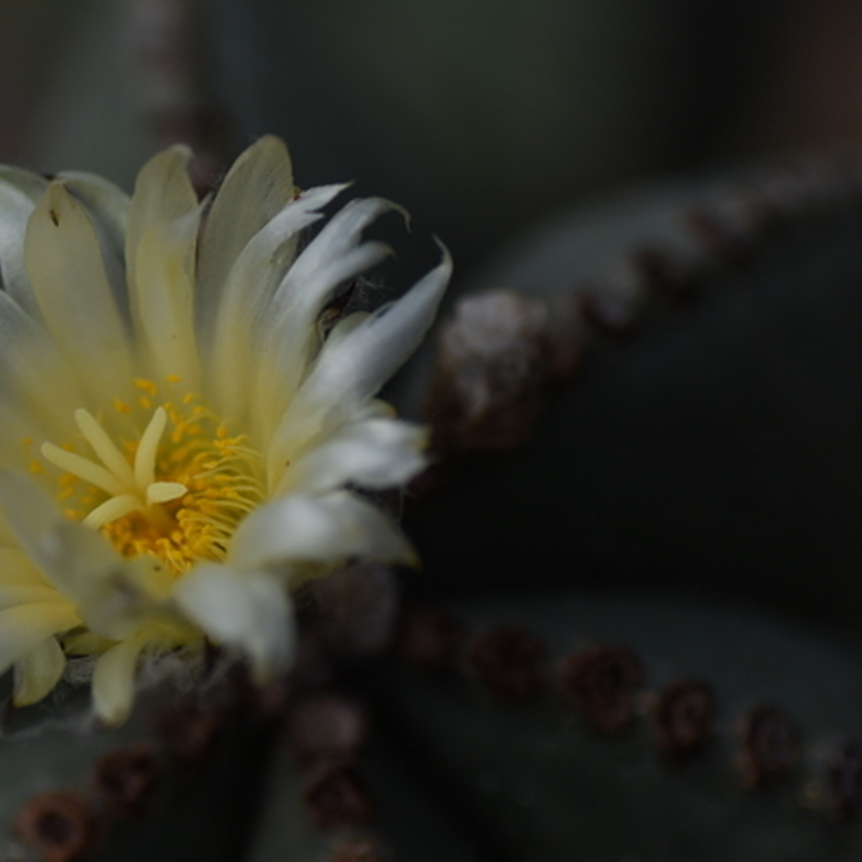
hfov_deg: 8.8
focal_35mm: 198
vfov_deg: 8.8
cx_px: 122
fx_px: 5578
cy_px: 460
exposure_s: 1/1250
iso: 100
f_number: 3.5
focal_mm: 90
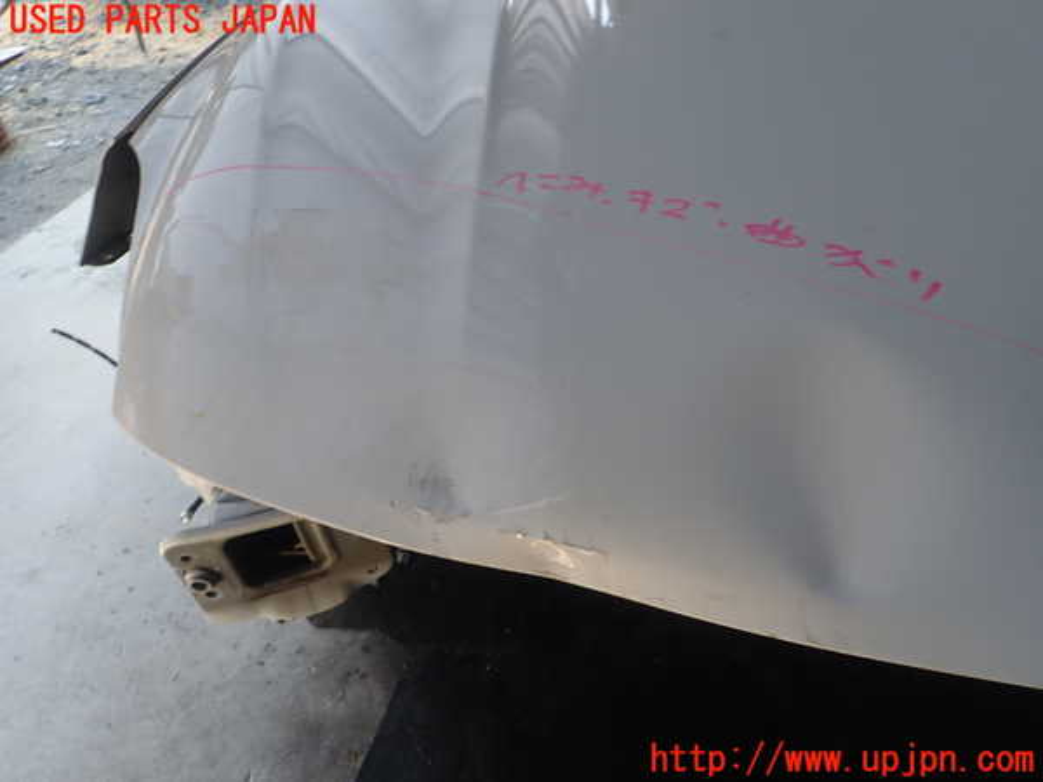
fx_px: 753
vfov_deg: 54.9
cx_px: 522
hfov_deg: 69.4
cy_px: 391
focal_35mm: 25
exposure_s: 1/60
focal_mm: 4.5
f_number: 2.8
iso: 100
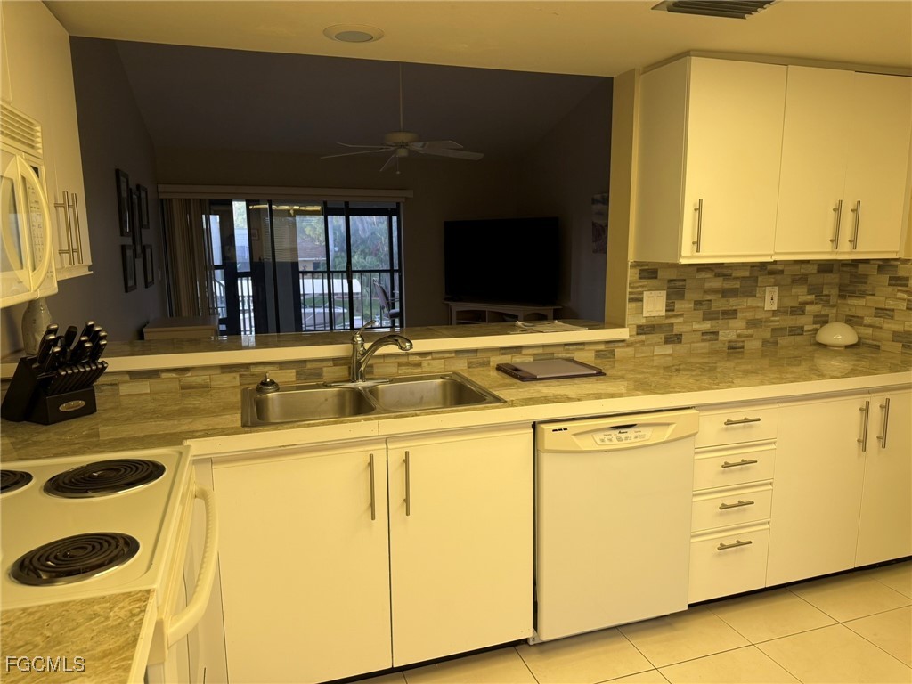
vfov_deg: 56.8
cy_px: 342
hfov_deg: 71.6
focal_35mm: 24
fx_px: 632
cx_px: 456
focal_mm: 6.76
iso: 160
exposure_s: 1/120
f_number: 1.78
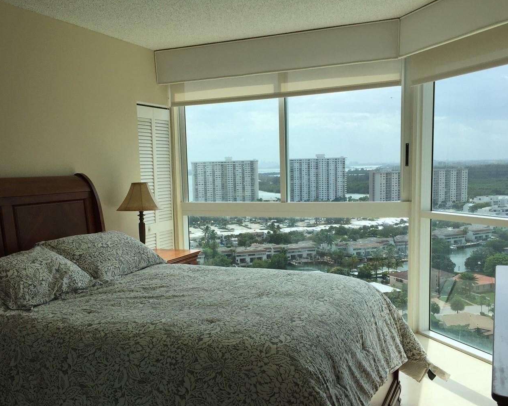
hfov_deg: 50.3
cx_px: 244
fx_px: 541
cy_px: 239
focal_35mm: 36
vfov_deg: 41.0
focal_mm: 4.15
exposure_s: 1/2475
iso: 32
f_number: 2.2
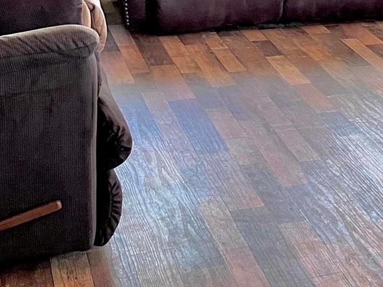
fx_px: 963
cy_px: -53
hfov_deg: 20.7
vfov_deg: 16.3
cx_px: 485
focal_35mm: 87
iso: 200
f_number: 1.6
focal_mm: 5.1
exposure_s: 1/60
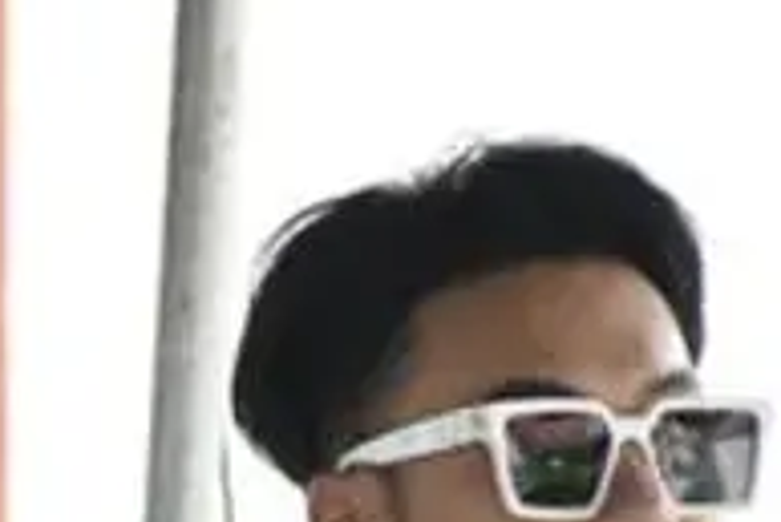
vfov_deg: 2.4
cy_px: 937
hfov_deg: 3.6
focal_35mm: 575
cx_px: -587
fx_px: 12484
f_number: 5.3
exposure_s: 1/100
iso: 640
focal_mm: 95
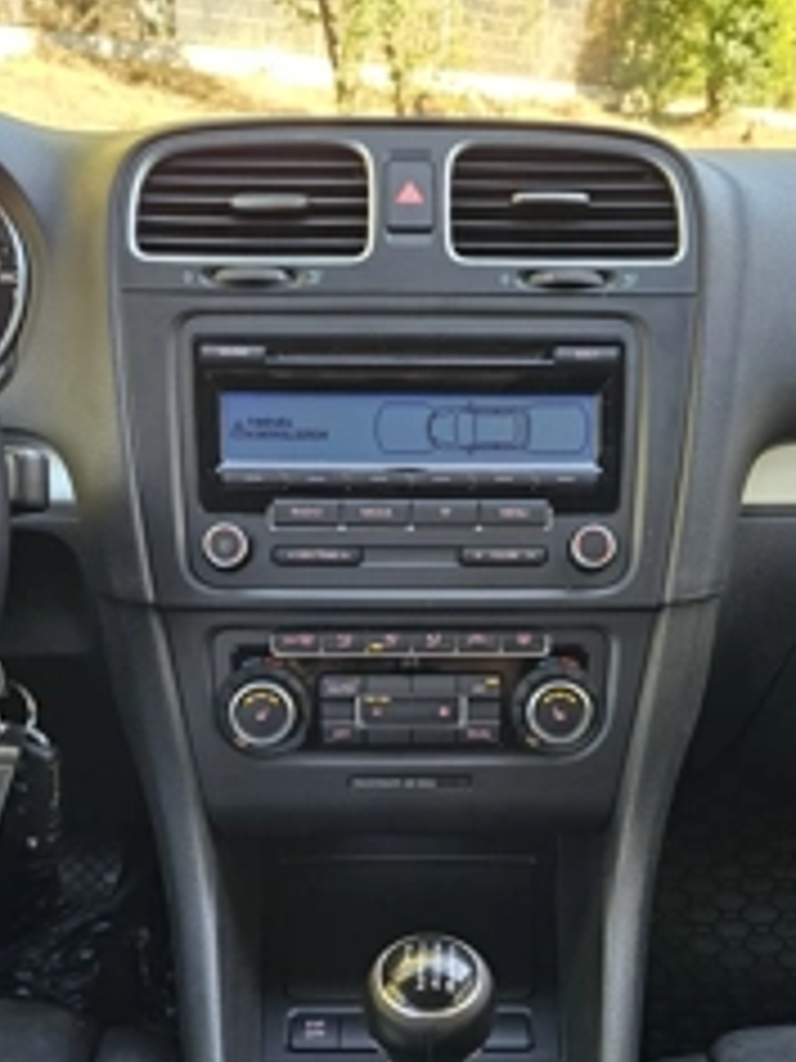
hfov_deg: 36.8
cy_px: 716
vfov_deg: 47.0
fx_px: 1196
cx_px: 414
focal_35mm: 39
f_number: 1.7
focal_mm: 6.3
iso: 250
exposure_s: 1/143
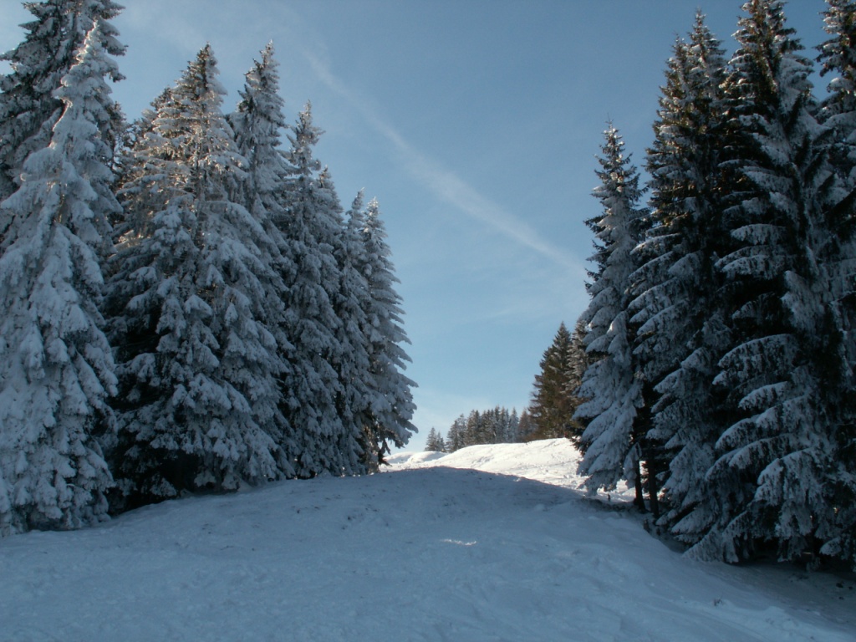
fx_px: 865
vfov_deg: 40.7
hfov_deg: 52.6
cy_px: 321
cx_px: 428
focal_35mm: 35
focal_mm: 5.86
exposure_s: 1/125
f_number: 8
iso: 50
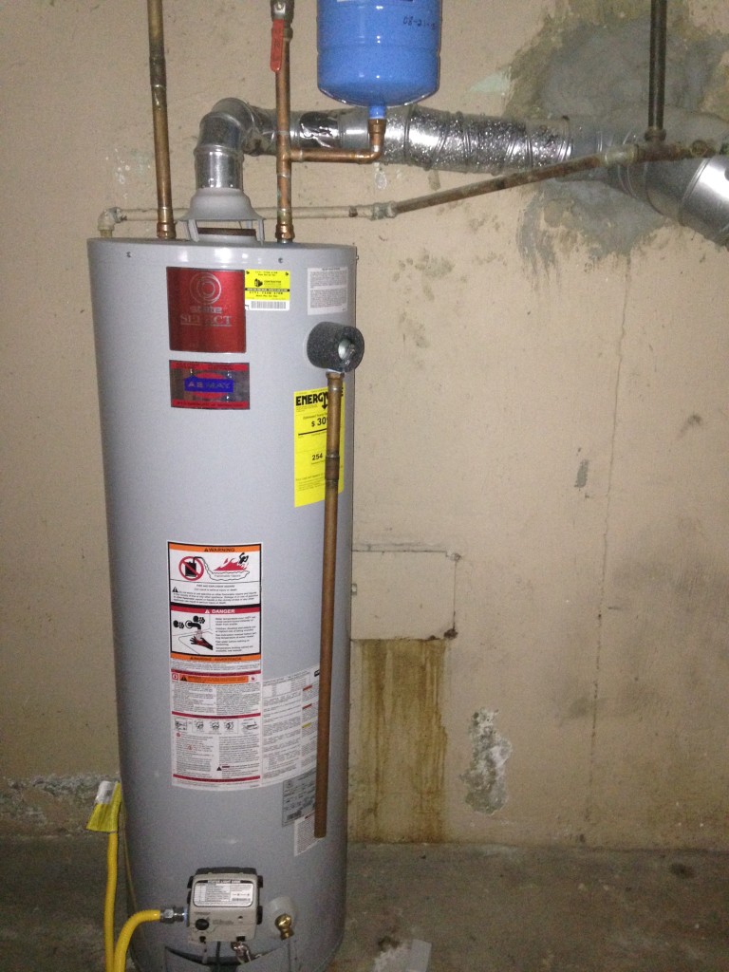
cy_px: 486
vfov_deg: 55.4
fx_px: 927
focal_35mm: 33
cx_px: 364
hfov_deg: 42.9
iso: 400
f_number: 2.4
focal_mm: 4.12
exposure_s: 1/16
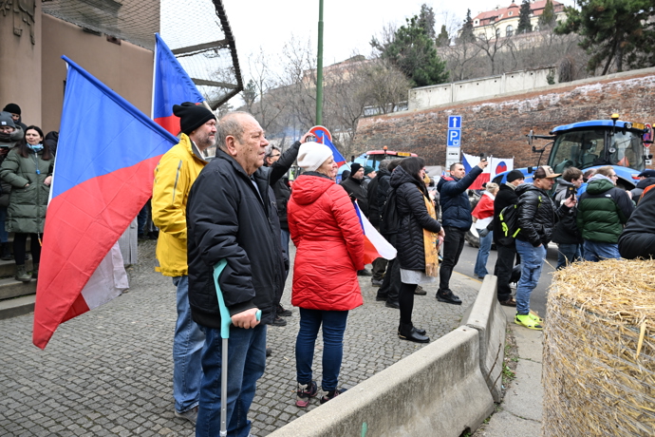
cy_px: 218
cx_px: 328
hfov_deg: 73.7
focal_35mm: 24
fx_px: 437
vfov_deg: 53.1
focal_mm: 24
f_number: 5.6
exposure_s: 1/500
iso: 800
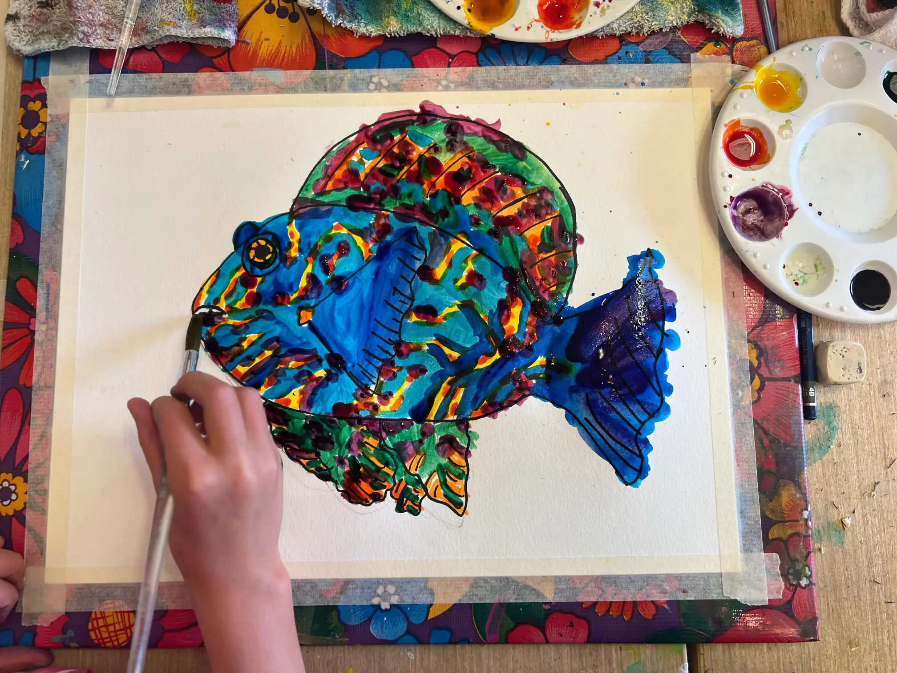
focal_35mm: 26
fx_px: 674
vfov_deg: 53.1
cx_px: 448
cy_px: 336
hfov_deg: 67.3
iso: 64
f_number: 1.5
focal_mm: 5.7
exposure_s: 1/60
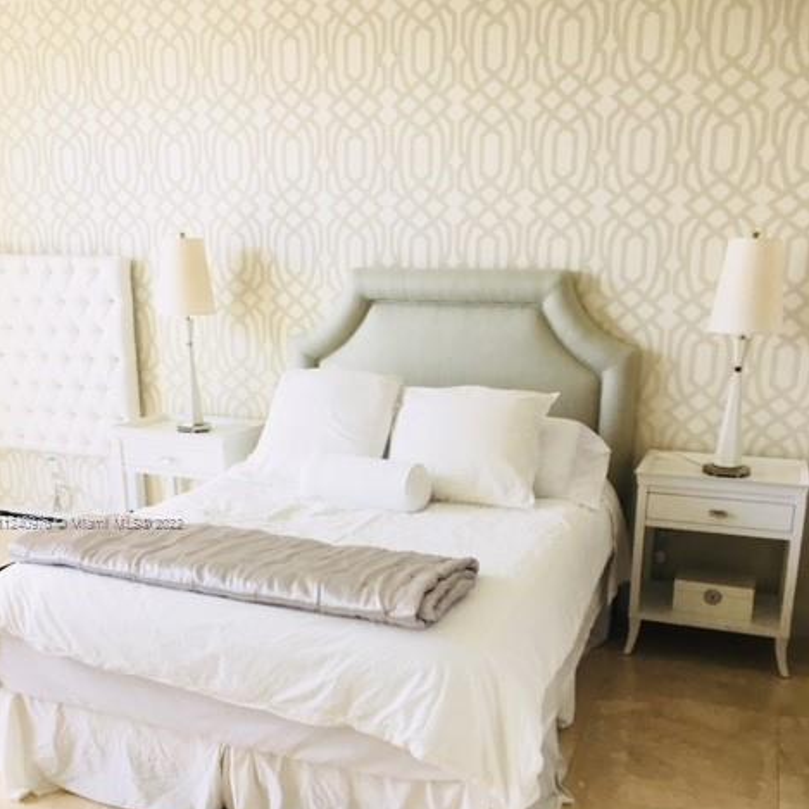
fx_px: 925
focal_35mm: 35
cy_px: 523
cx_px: 397
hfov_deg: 47.2
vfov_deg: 46.6
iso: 25
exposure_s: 1/33
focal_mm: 4.15
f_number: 2.2
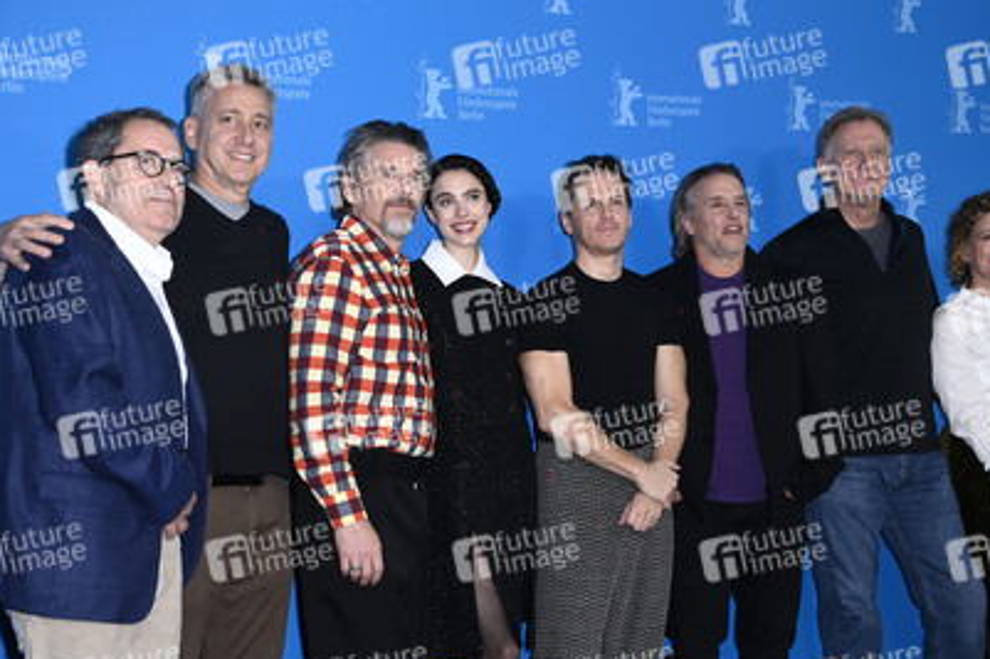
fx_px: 1732
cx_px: 549
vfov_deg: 21.5
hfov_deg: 31.9
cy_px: 368
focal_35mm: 63
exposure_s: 1/200
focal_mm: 56
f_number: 5.6
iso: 800
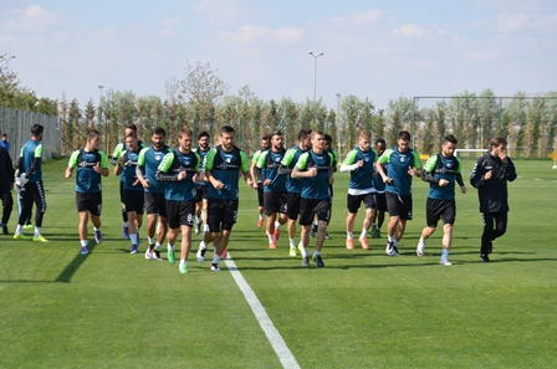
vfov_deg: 13.8
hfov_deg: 20.6
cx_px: 278
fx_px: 1529
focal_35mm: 99
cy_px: 184
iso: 100
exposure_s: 1/200
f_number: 8
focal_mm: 66
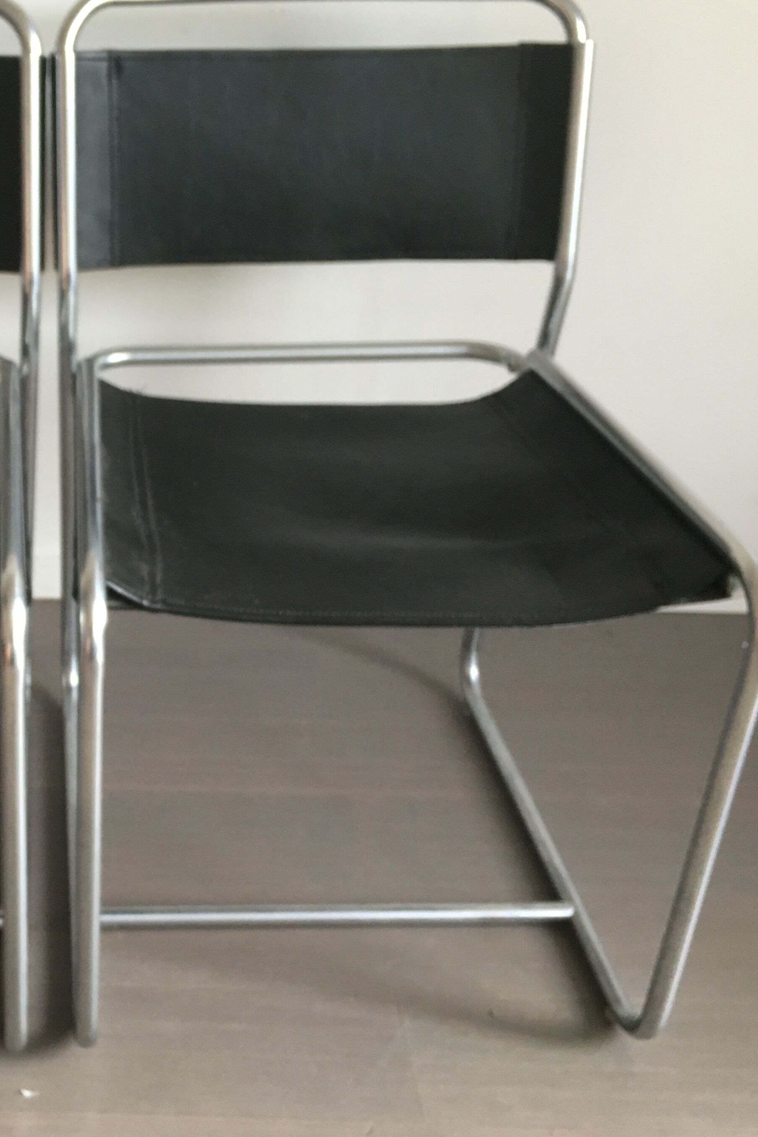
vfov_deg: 43.6
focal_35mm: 45
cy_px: 531
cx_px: 16
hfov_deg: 28.2
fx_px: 1421
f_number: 2.2
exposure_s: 1/33
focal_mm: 4.15
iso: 125
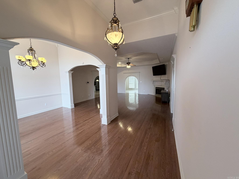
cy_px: 90
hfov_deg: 102.1
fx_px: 97
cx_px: 120
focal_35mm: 14
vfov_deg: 85.7
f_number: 2.2
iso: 160
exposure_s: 1/60
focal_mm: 2.22
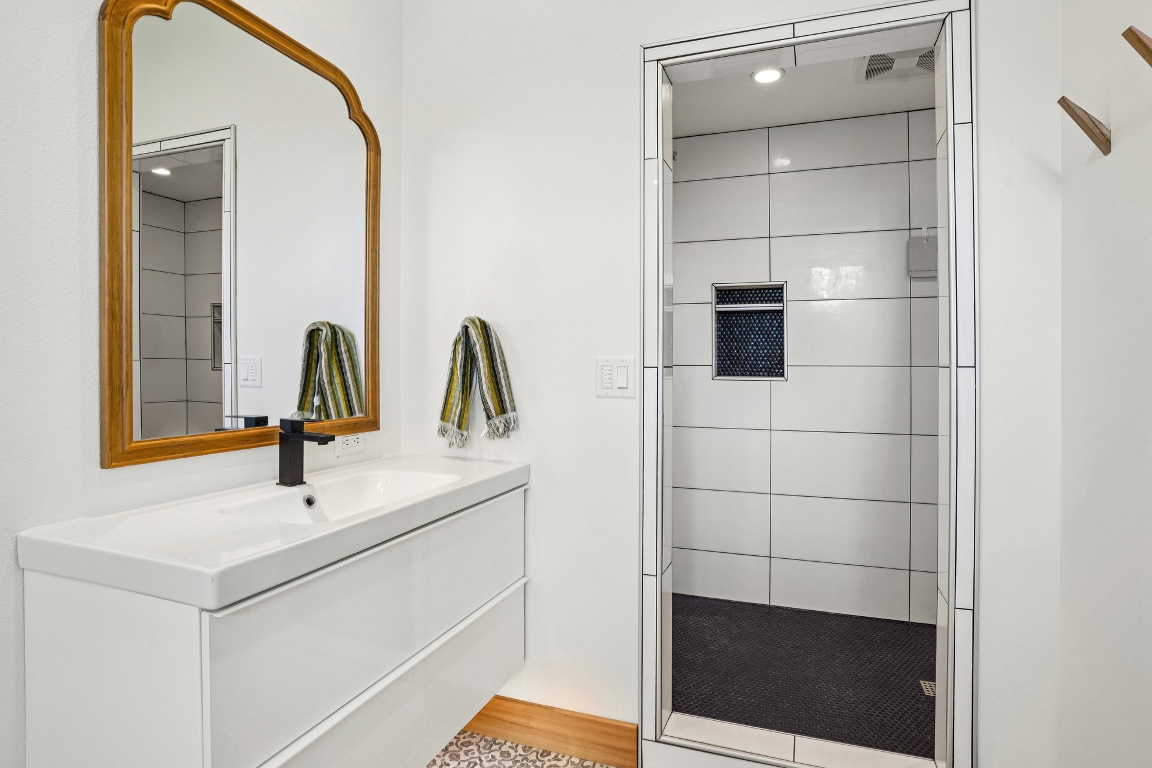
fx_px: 544
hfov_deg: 93.2
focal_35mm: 17
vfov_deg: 70.4
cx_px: 607
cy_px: 374
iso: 400
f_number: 8
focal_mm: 16
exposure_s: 1/20
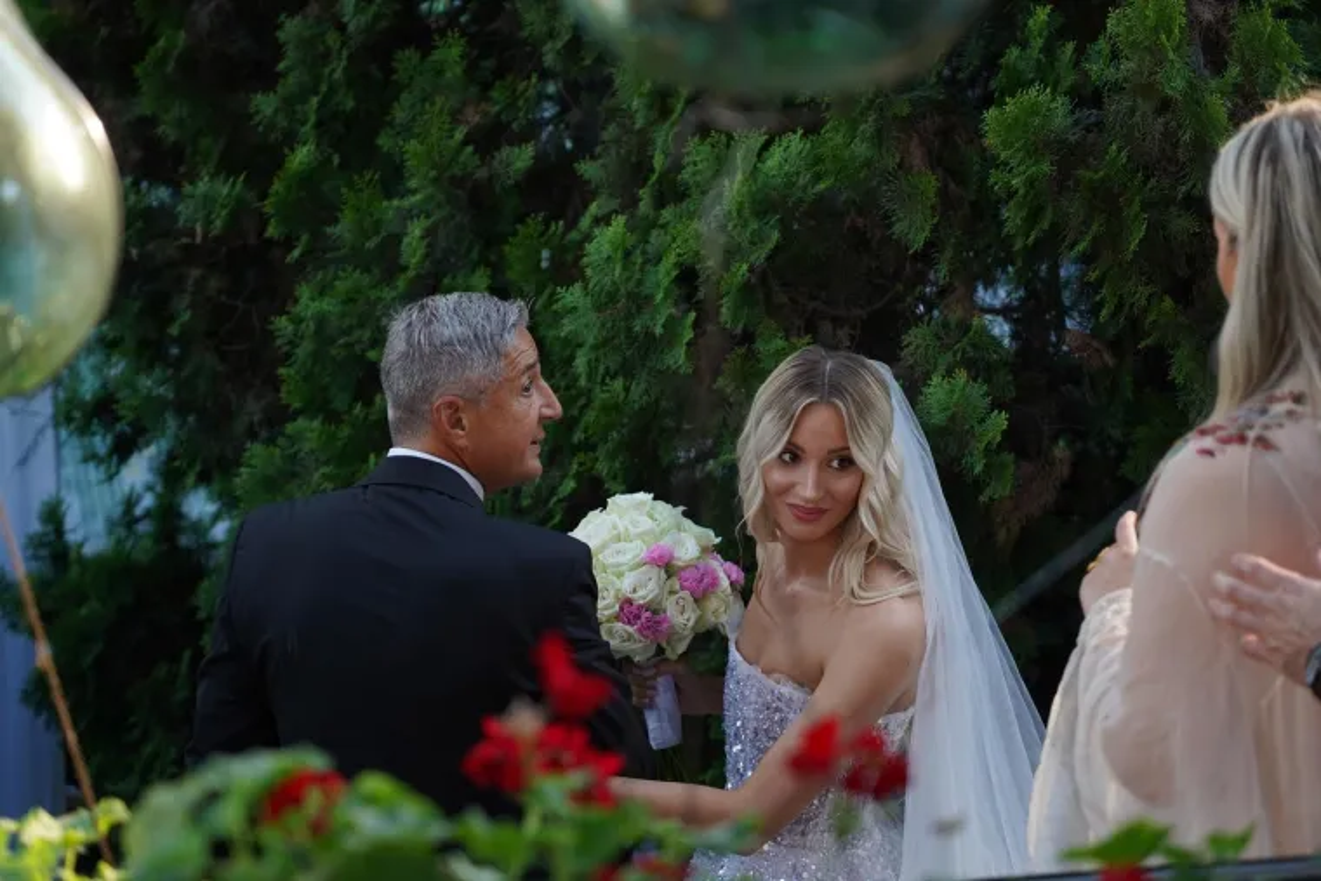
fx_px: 3853
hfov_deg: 19.5
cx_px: 660
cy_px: 440
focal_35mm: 105
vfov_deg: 13.0
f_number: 4
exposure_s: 1/400
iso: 800
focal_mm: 105
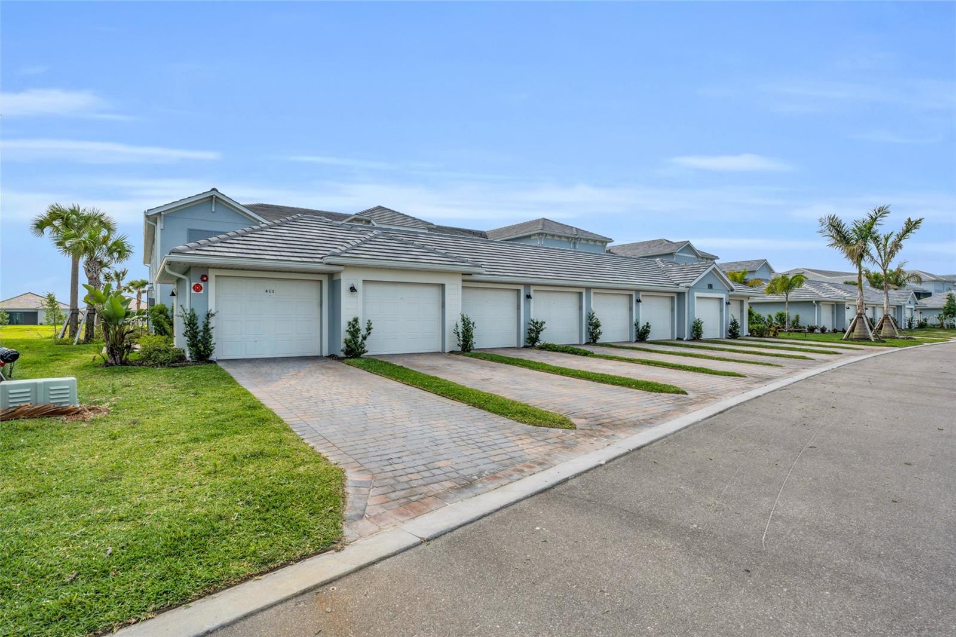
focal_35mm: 18
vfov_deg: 67.4
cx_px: 478
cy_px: 318
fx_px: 478
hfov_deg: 90.0
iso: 200
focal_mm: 18
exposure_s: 1/500
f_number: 9
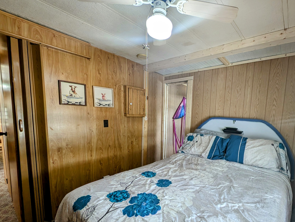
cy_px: 133
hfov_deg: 92.8
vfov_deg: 77.4
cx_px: 181
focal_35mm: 16
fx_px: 137
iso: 38
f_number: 1.95
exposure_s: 1/37.2
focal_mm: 2.23
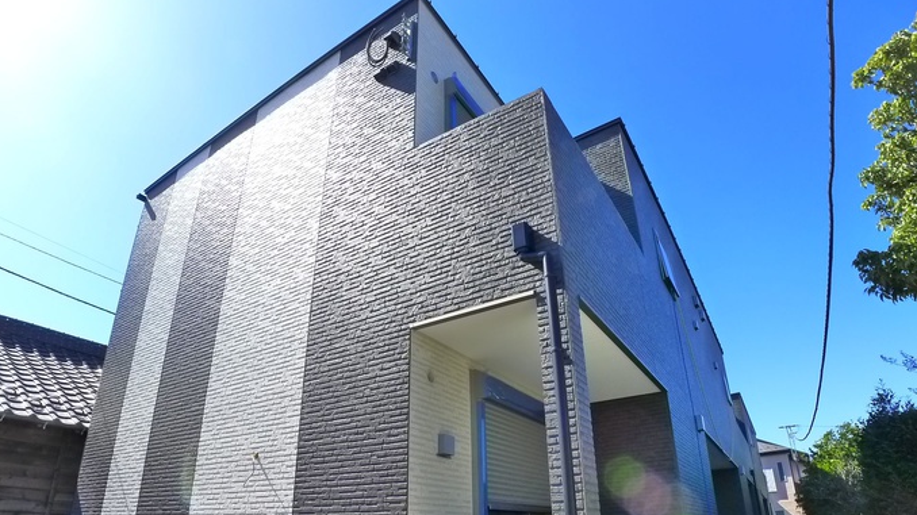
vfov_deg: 42.4
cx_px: 458
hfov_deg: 69.9
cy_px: 336
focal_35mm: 27
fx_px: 656
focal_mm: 5.1
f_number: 4
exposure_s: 1/400
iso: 400
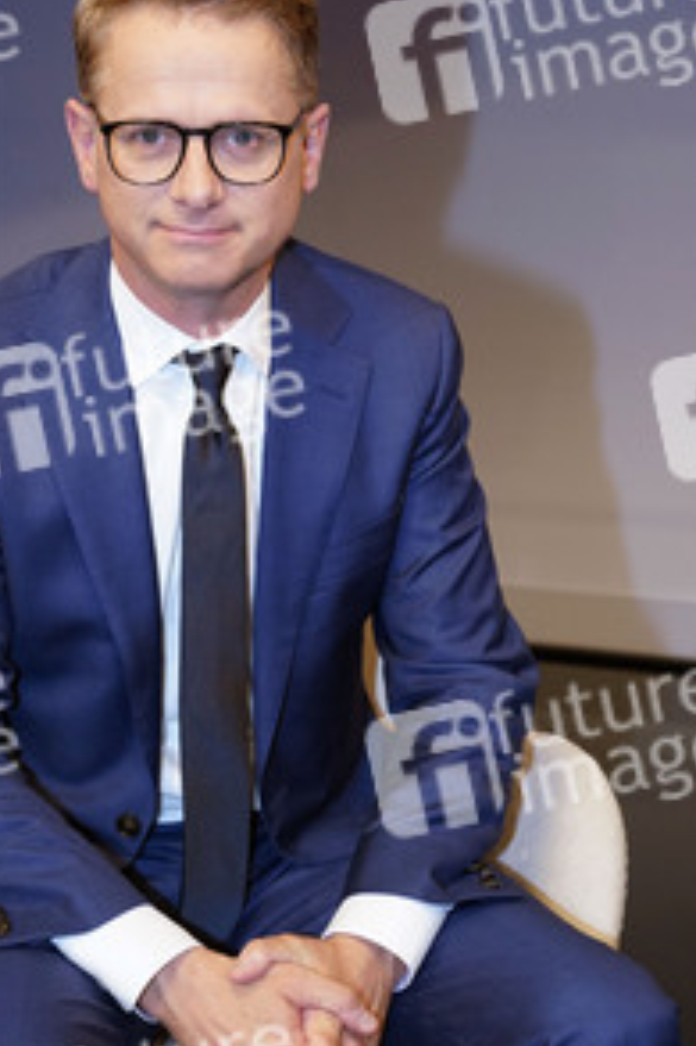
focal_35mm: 60
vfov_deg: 33.4
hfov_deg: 22.5
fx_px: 1742
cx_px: 225
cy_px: 575
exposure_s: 1/125
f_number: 5.6
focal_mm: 44
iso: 2000
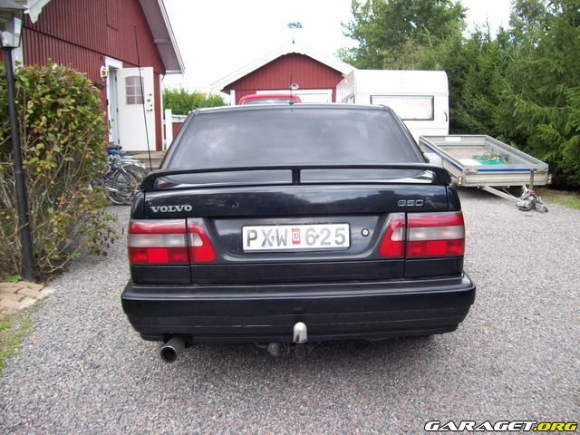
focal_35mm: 36
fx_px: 603
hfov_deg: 51.4
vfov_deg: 39.7
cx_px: 290
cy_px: 218
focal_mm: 6
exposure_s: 1/260
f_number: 2.7
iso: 80
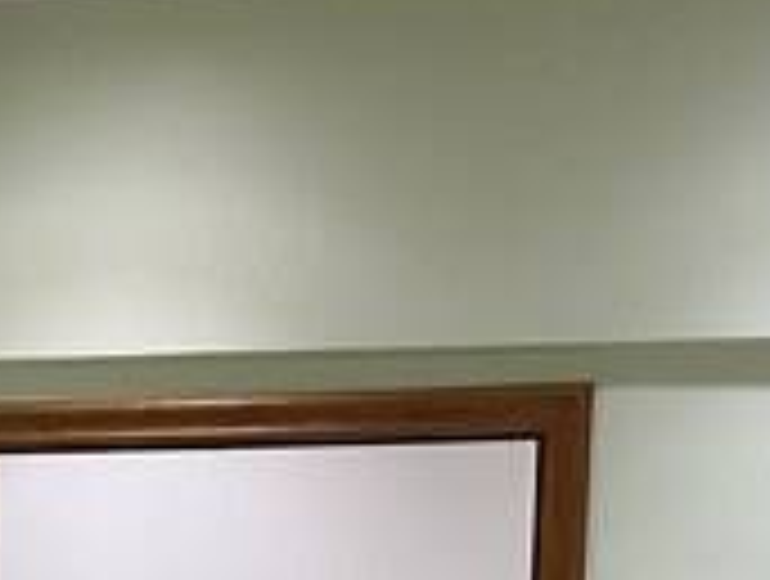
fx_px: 2497
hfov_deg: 17.3
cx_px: 108
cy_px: 1147
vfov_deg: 11.9
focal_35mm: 112
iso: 320
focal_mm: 6.86
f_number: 1.78
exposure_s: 1/60
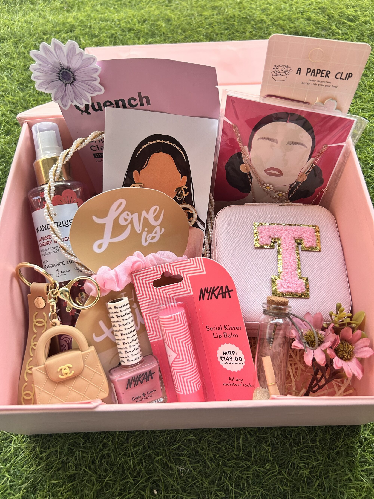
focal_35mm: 26
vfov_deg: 67.3
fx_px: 375
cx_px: 187
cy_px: 250
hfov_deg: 53.1
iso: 100
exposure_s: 1/121
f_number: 1.5
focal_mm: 5.7
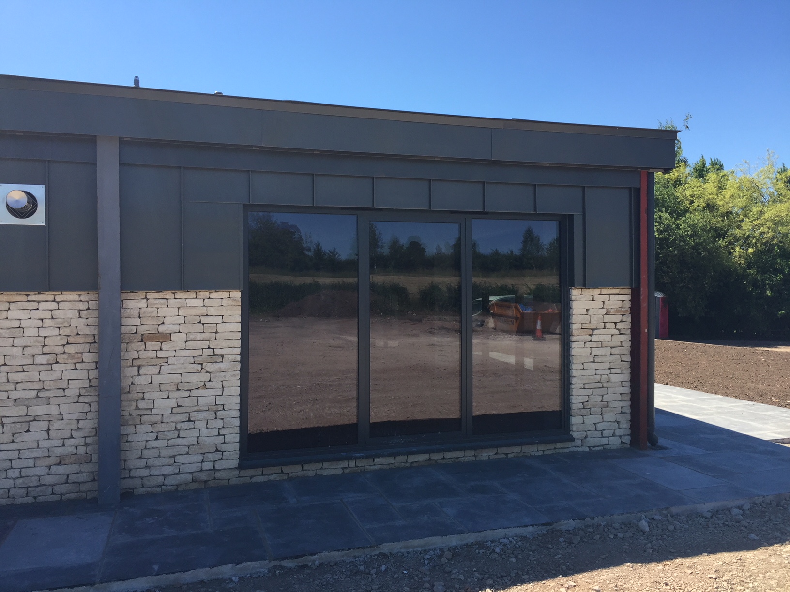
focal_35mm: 29
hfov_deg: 61.7
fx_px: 662
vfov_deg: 48.2
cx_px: 395
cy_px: 296
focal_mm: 4.15
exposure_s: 1/989
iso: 32
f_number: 2.2
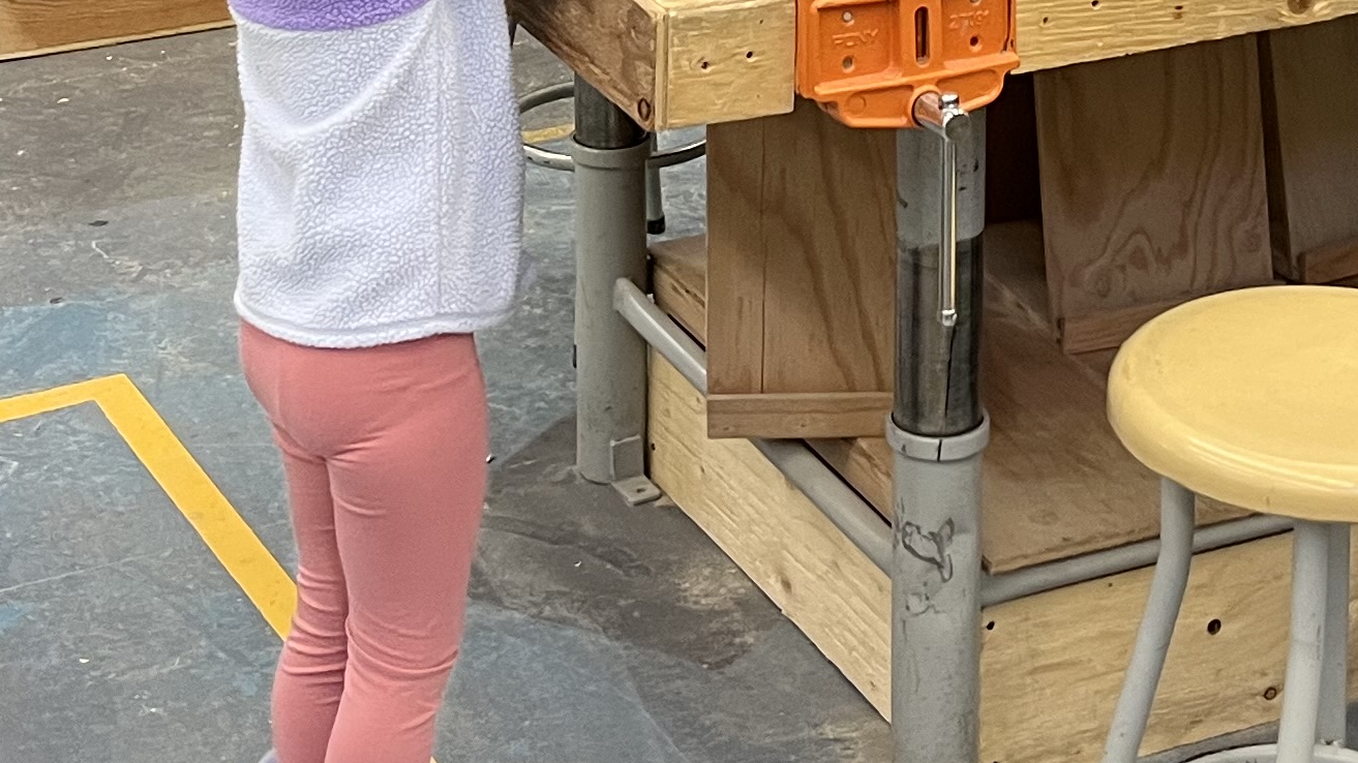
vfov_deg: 12.9
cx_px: 838
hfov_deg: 24.4
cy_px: -505
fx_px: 3132
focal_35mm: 87
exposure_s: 1/60
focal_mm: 5.1
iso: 125
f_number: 1.6
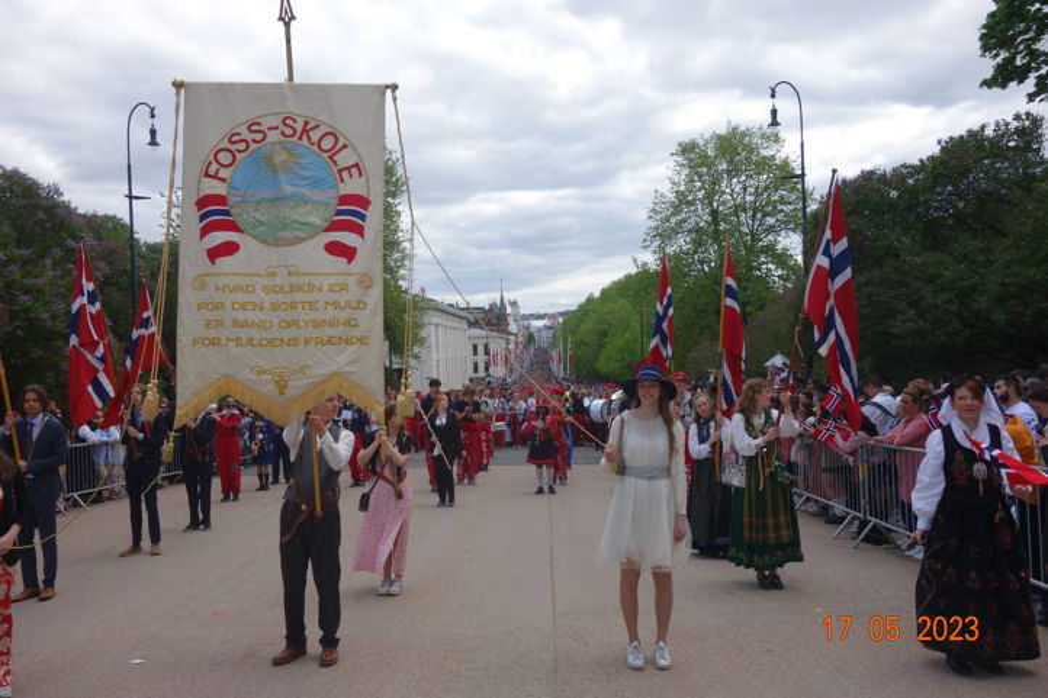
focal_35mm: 28
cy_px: 349
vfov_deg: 46.4
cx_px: 524
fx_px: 815
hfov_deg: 65.5
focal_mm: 10.4
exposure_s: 1/320
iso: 125
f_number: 5.6
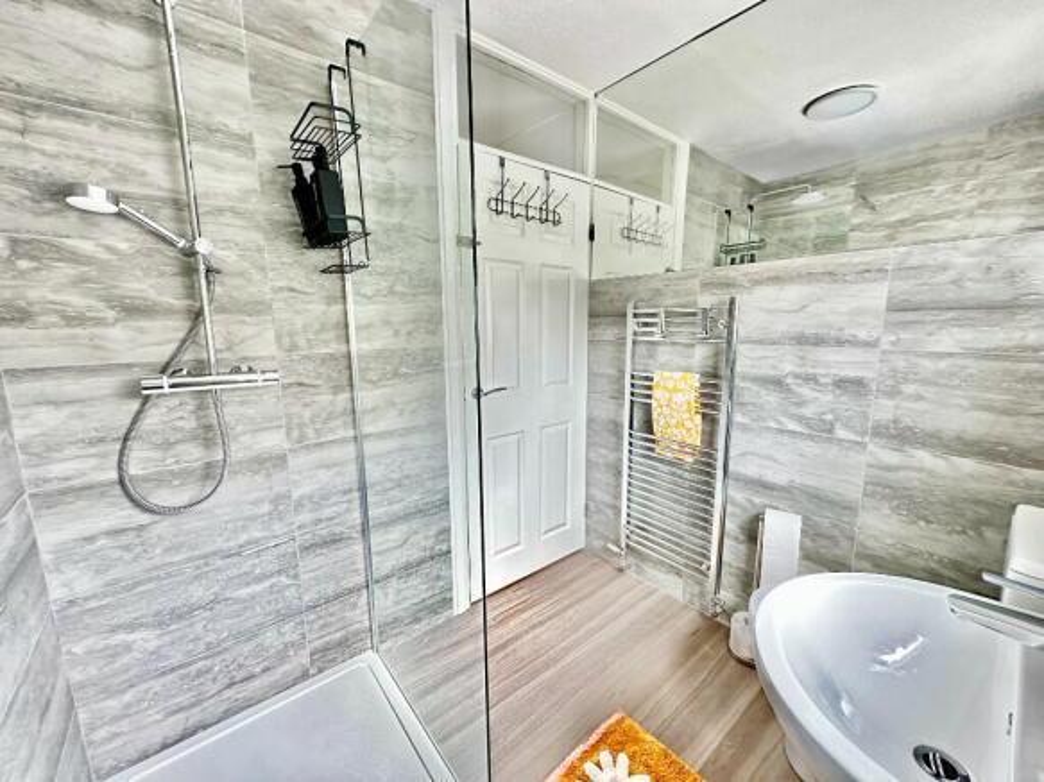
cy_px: 391
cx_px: 522
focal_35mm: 14
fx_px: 422
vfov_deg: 85.7
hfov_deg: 102.1
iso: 320
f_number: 2.2
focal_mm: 2.22
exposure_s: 1/99
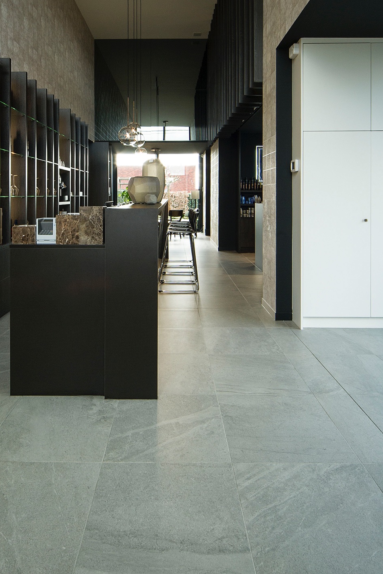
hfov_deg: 55.9
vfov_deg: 80.6
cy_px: 242
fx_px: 335
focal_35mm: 21
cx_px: 85
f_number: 16
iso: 400
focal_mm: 13
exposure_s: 1/8
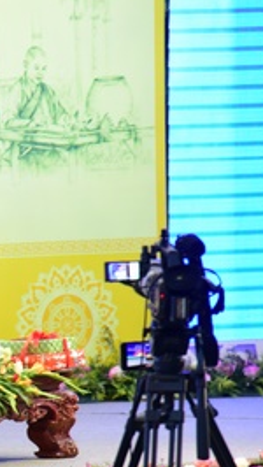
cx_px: -209
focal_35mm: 307
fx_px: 3799
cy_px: 337
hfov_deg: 3.9
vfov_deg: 7.0
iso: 2500
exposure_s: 1/100
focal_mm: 120
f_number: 4
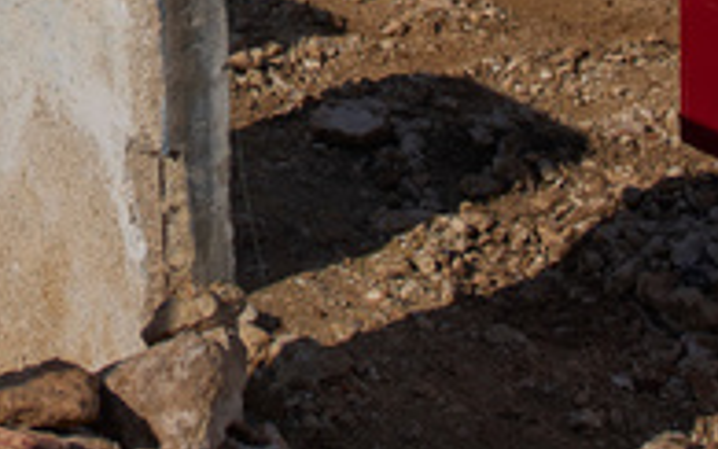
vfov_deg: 7.5
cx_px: -247
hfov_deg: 12.2
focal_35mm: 166
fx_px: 3249
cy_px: -502
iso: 100
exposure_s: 1/8000
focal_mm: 31
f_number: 2.8
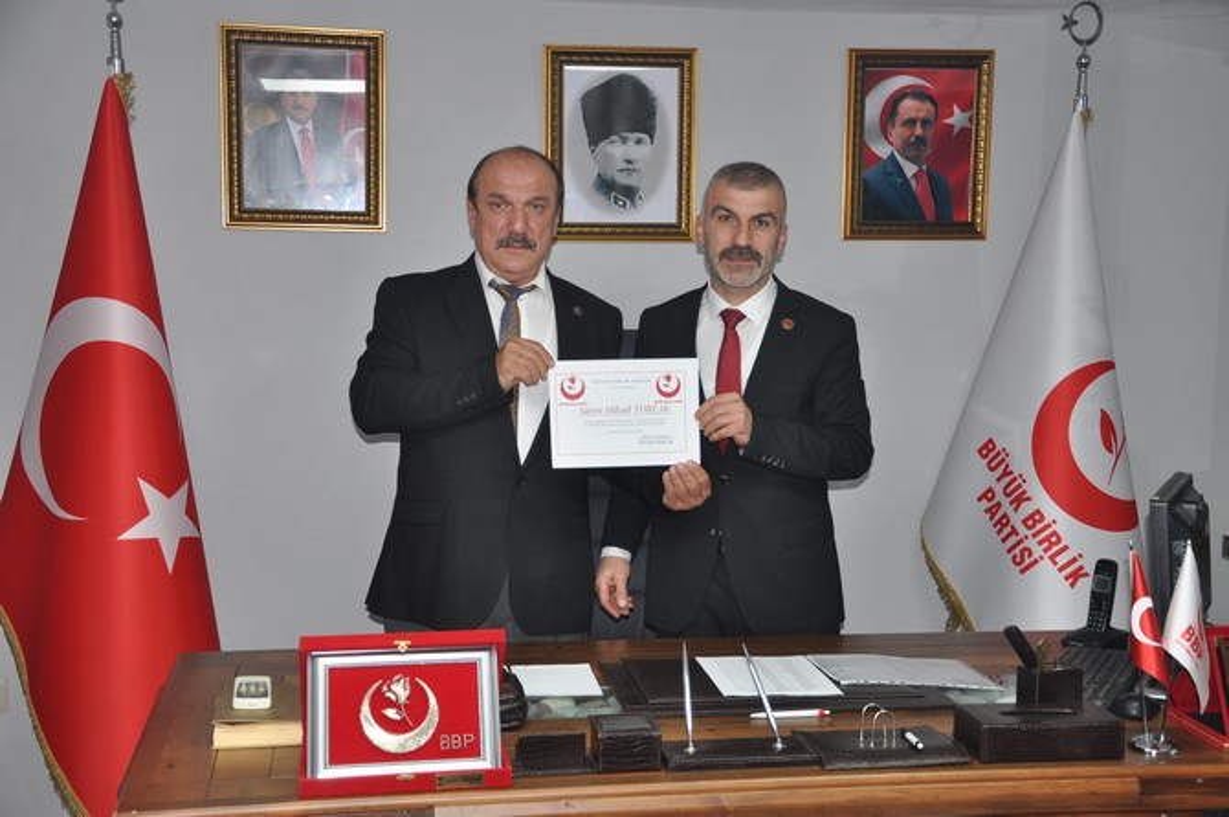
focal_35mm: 51
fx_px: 1739
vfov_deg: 26.4
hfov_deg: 38.9
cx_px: 614
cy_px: 408
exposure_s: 1/60
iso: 500
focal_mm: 34
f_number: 4.2
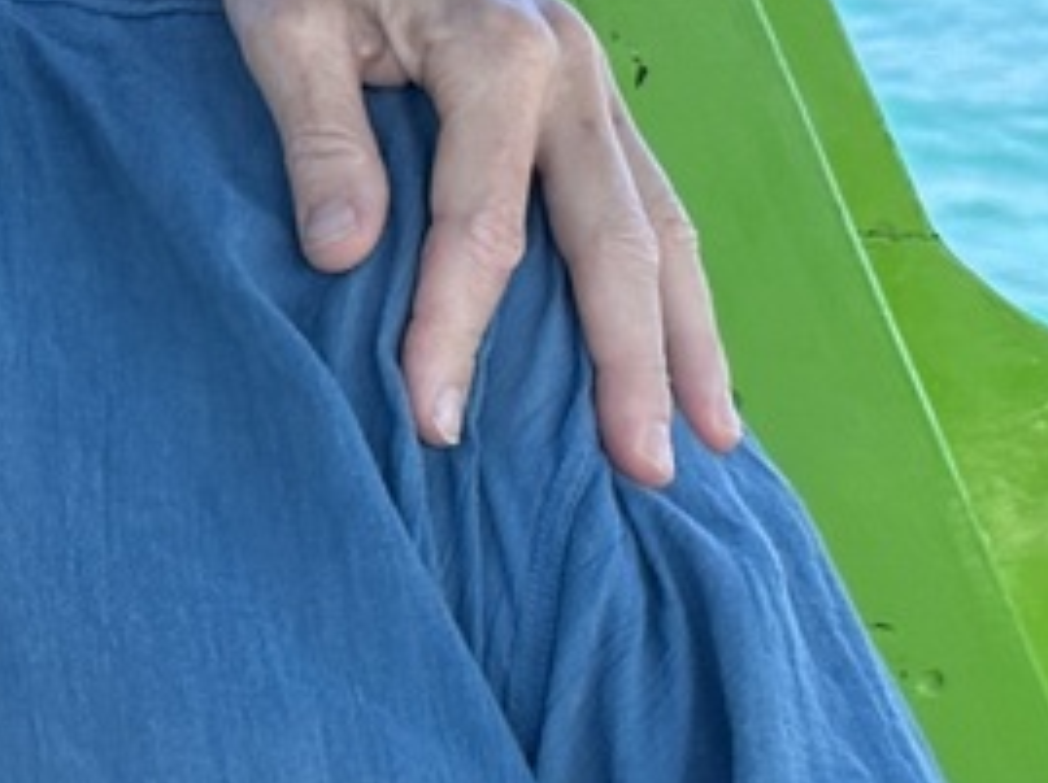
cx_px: -900
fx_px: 5533
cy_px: -522
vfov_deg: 7.9
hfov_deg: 10.2
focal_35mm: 183
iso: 64
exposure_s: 1/1565
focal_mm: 6.86
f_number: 1.78
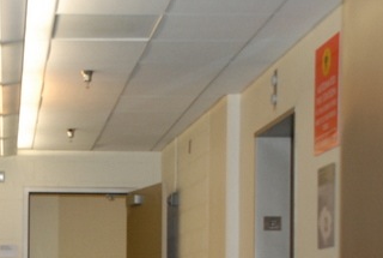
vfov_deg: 12.9
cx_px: 37
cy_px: 283
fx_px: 1120
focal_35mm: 105
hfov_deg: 19.1
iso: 800
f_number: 5
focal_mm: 28
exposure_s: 1/60
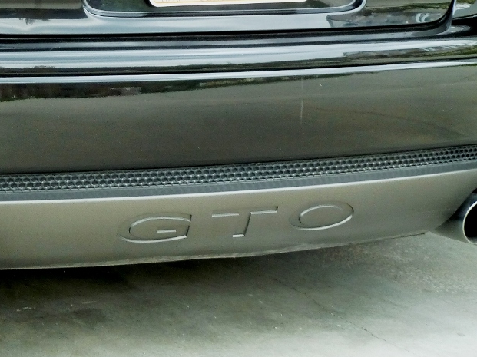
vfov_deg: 14.7
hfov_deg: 19.3
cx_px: -4
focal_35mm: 99
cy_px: -9
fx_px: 1363
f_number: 3.8
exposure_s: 1/30
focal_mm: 7.9
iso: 200
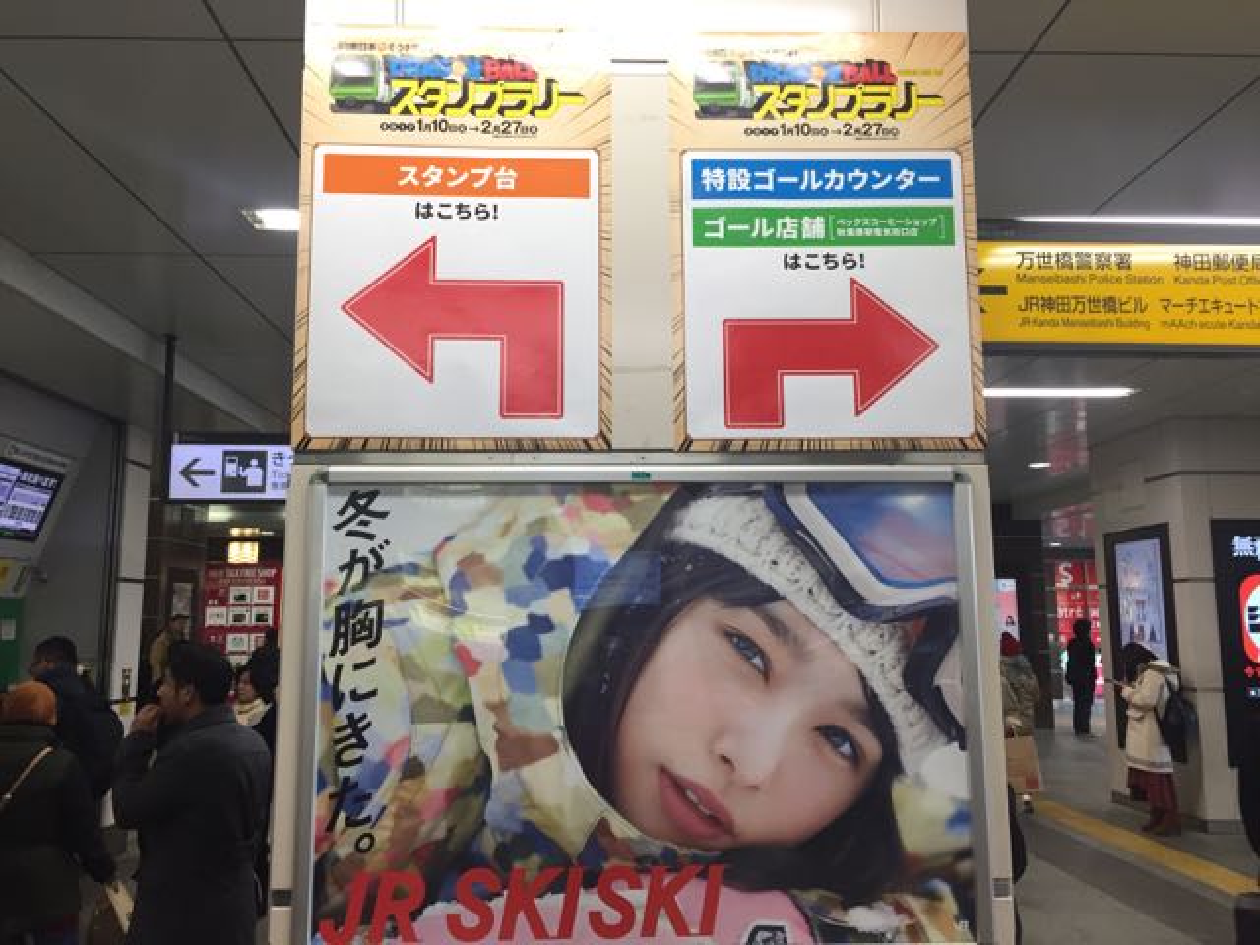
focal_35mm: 29
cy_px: 472
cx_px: 630
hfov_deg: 61.7
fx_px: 1056
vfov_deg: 48.2
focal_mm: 4.15
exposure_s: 1/30
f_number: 2.2
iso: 32
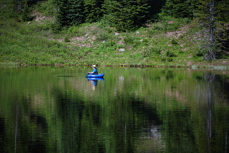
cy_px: 76
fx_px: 1908
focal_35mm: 300
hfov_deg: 6.9
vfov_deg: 4.6
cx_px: 114
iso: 125
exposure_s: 1/320
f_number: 5.6
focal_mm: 300
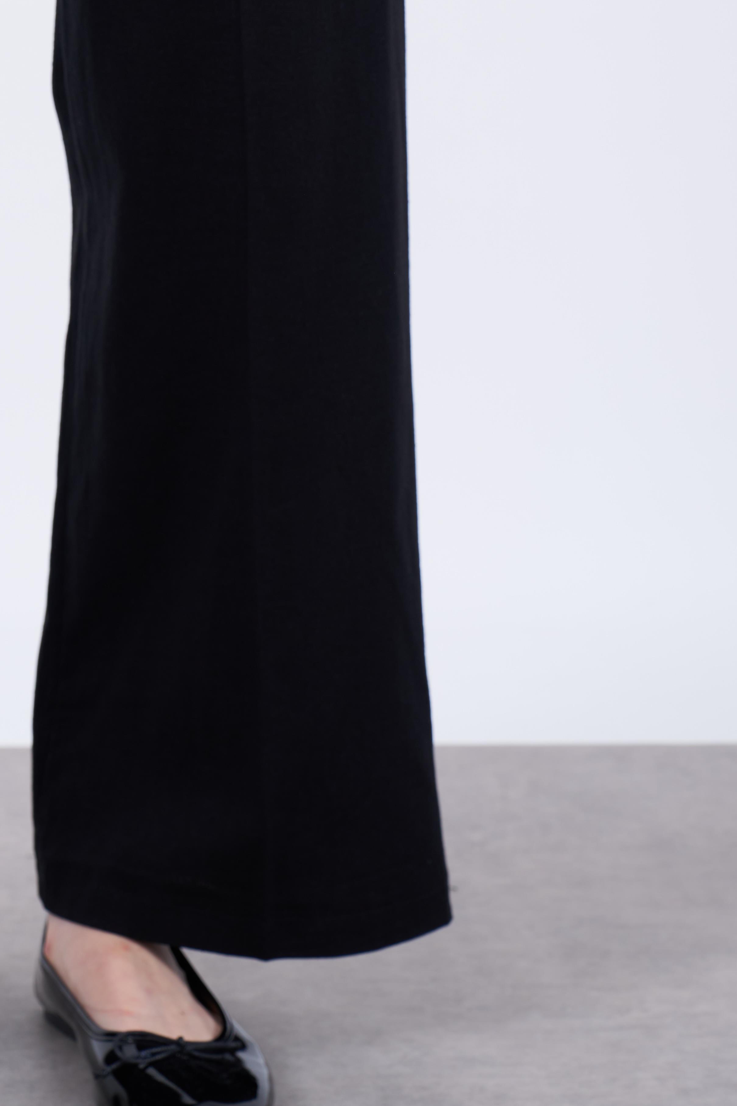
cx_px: -16
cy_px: -79
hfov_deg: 7.7
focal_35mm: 178
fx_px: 5466
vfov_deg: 11.4
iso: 100
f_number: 6.3
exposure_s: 1/160
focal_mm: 70
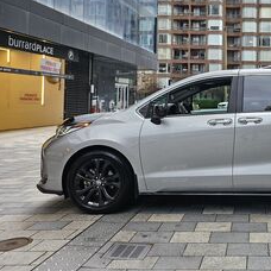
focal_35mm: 39
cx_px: 245
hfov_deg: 39.7
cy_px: 87
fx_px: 345
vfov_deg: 42.2
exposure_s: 1/180
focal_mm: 5
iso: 125
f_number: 1.8
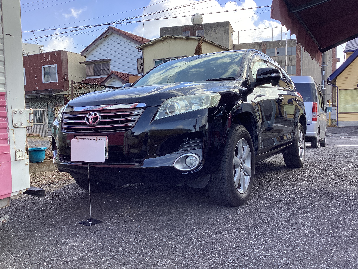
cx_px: 179
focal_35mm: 31
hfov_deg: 58.4
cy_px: 134
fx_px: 321
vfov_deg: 45.4
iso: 25
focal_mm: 3.3
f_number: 2.4
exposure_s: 1/213
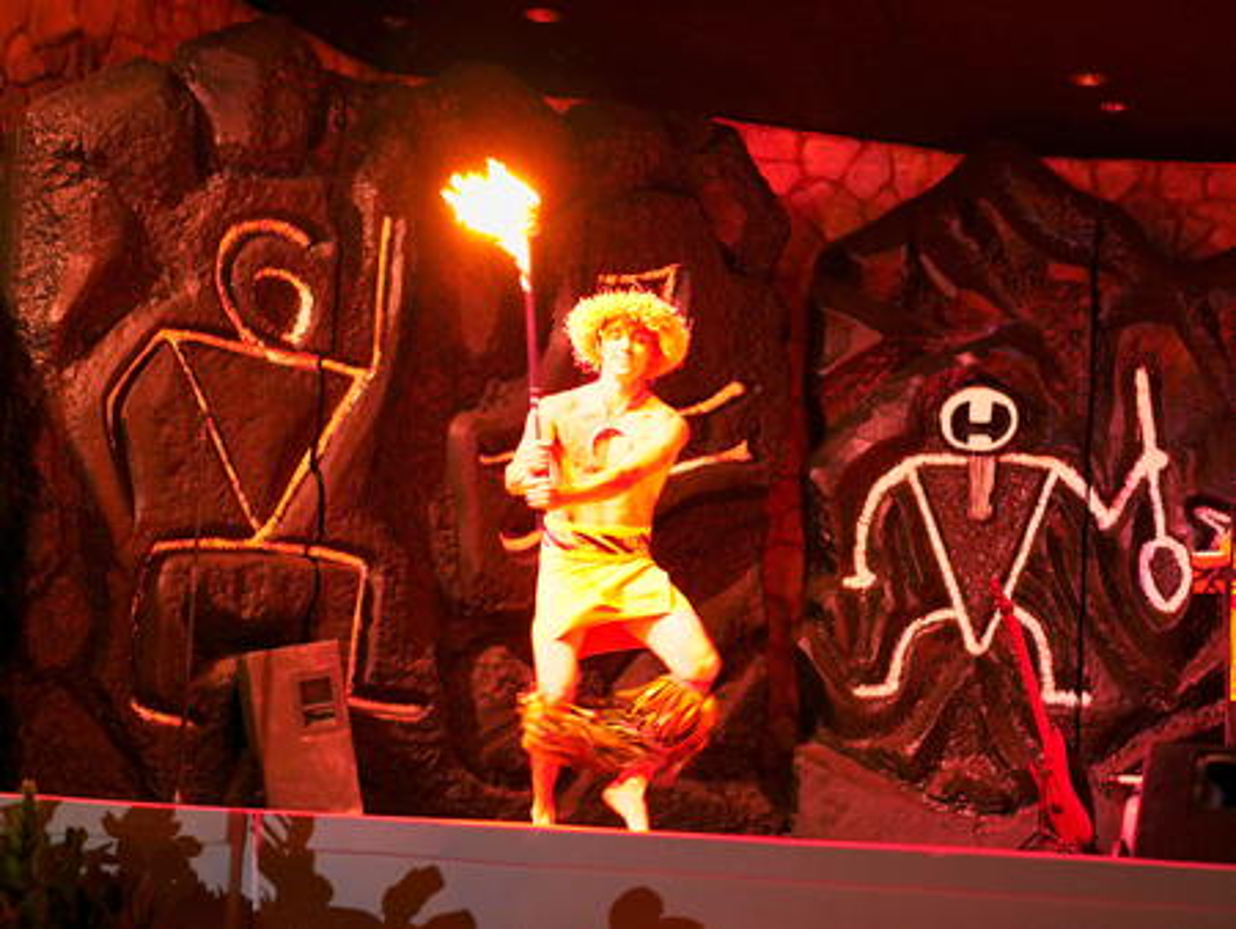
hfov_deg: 21.8
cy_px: 464
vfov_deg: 16.4
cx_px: 618
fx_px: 3215
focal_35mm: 90
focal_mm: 45
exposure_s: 1/100
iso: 1250
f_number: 1.8
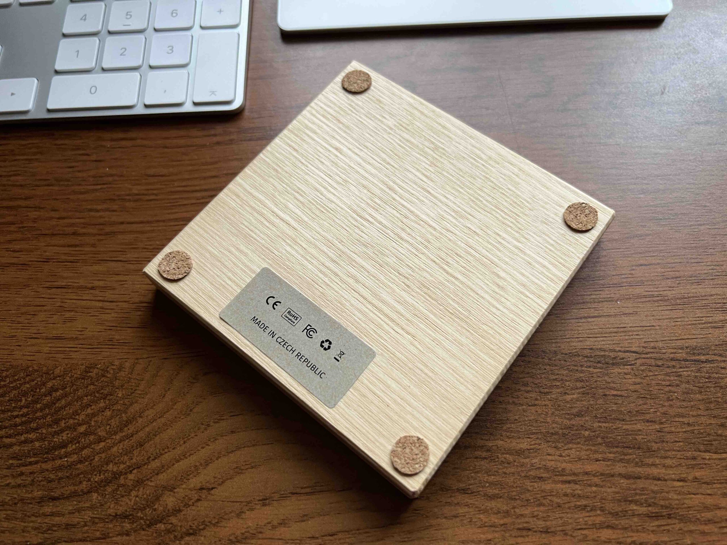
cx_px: 364
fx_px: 546
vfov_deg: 53.1
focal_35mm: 26
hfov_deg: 67.3
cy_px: 272
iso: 125
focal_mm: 5.7
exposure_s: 1/85
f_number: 1.5
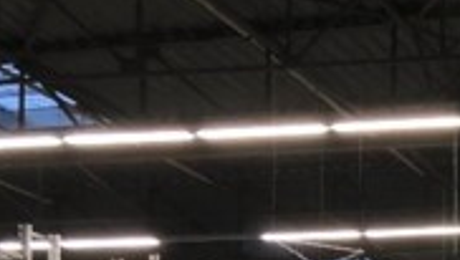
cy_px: 502
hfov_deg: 16.8
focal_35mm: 109
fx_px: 1331
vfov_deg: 10.4
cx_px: 790
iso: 40
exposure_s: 1/33
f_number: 1.8
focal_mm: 3.99
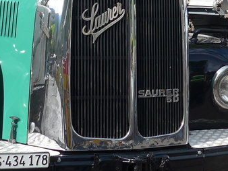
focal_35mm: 110
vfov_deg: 13.4
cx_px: 24
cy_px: 18
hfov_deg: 17.6
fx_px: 725
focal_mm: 6.5
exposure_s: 1/1300
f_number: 2.8
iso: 80
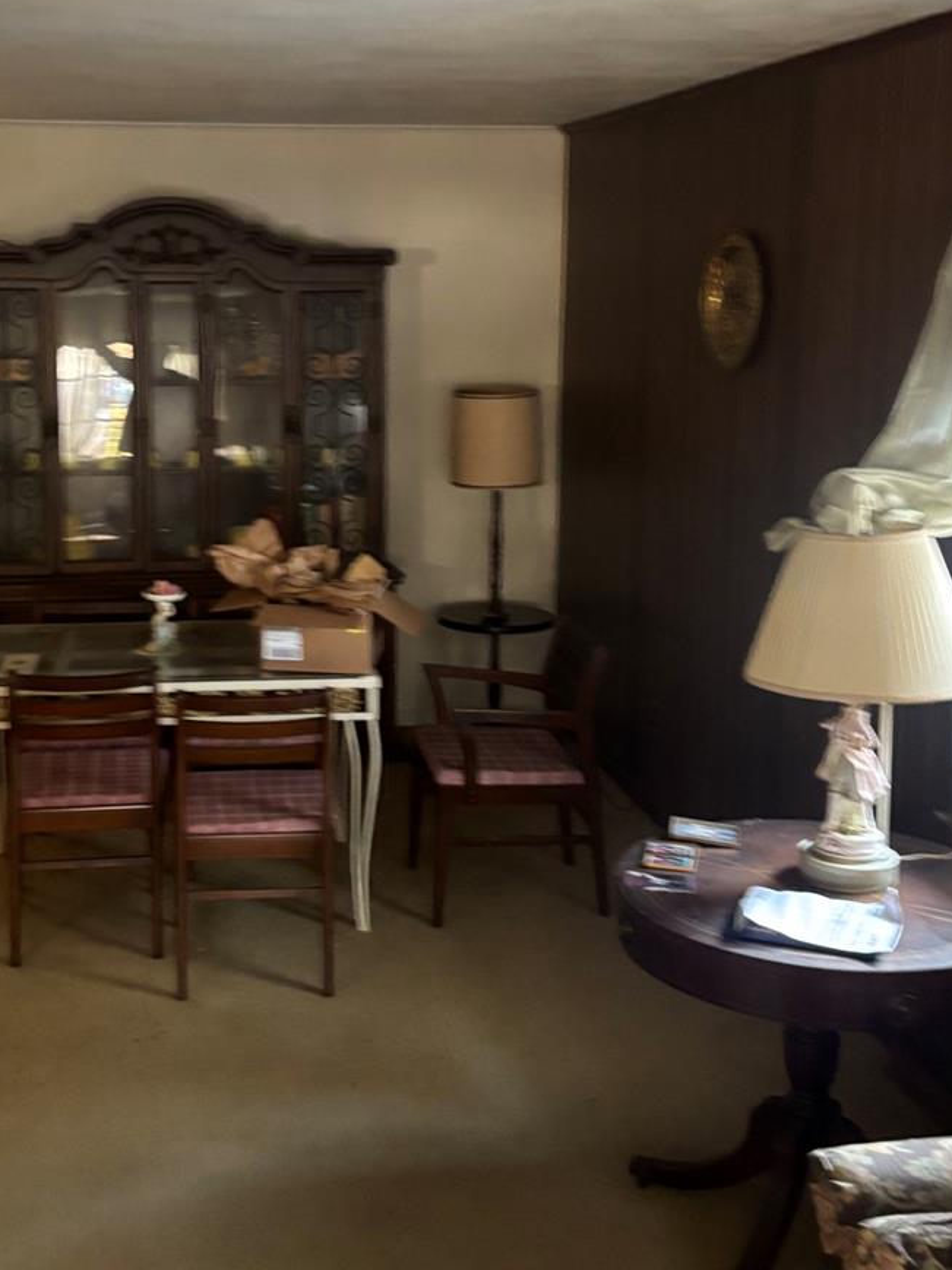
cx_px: 361
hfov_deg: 31.4
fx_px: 1687
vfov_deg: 41.1
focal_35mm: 46
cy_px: 521
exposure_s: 1/33
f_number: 1.6
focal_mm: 5.96
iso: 640
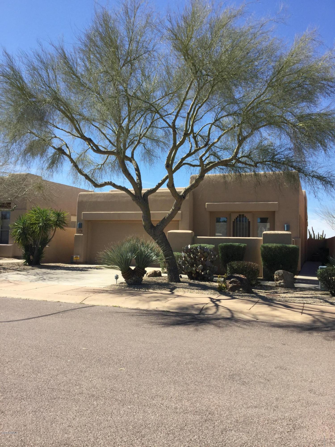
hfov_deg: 45.4
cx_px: 168
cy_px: 224
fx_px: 400
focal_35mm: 31
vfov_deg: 58.4
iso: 25
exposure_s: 1/936
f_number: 2.4
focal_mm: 3.3
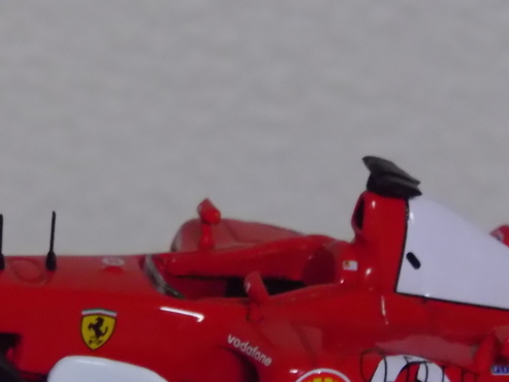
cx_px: 233
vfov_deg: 4.4
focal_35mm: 341
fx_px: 5015
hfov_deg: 5.8
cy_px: 254
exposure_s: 1/25
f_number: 4.2
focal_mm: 25
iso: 800
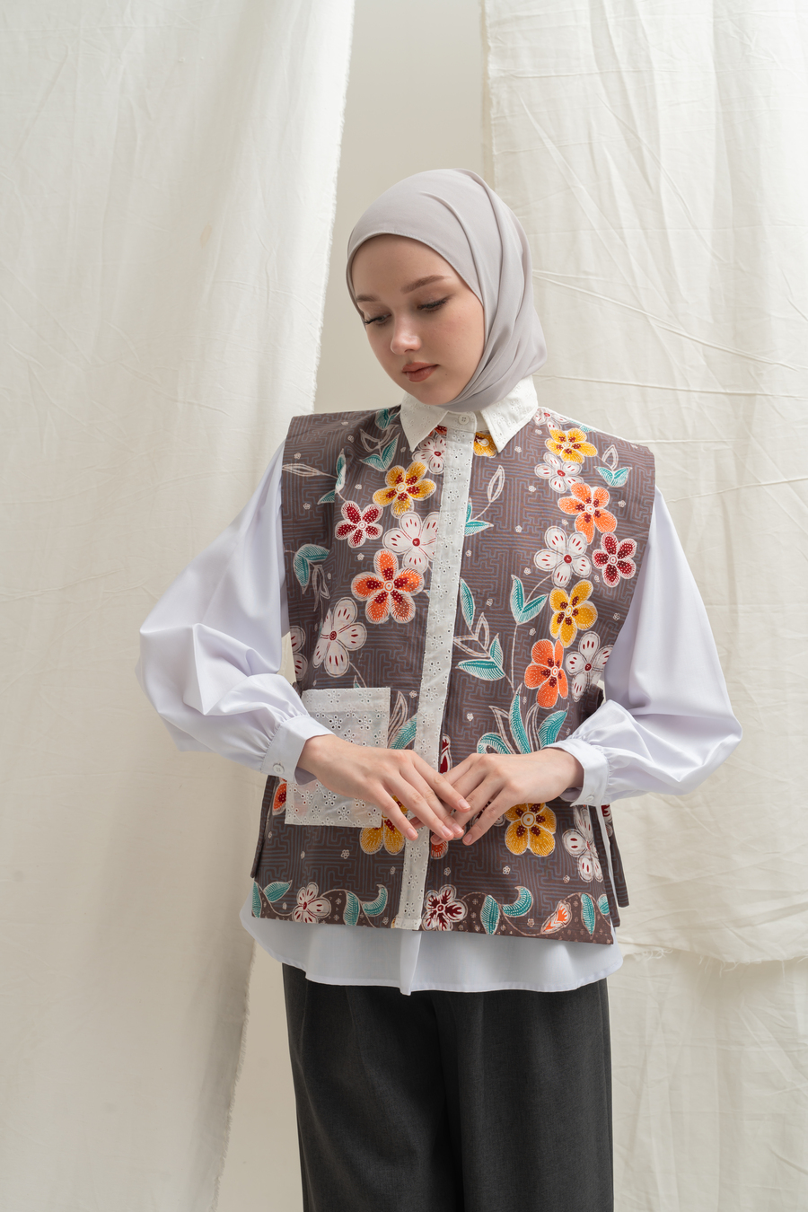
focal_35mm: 47
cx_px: 404
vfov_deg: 41.9
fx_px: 1582
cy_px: 606
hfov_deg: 28.6
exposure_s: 1/160
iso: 100
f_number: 9
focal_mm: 47
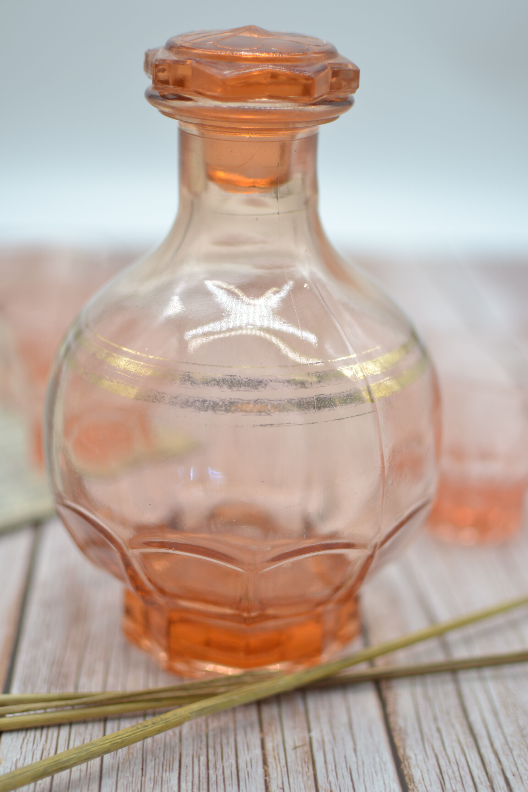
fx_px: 1155
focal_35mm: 52
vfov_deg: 37.9
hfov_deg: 25.8
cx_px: 264
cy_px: 396
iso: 100
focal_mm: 35
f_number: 1.8
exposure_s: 1/400
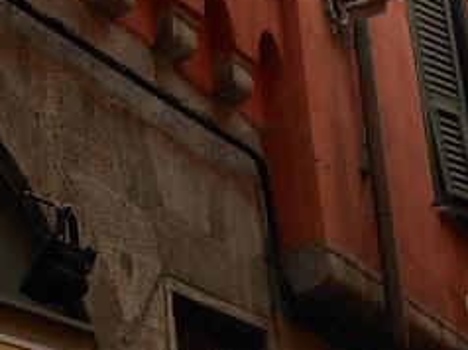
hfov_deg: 18.4
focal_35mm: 107
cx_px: 259
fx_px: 1445
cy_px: 23
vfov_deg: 13.7
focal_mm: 8.8
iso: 80
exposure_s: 1/125
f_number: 4.5
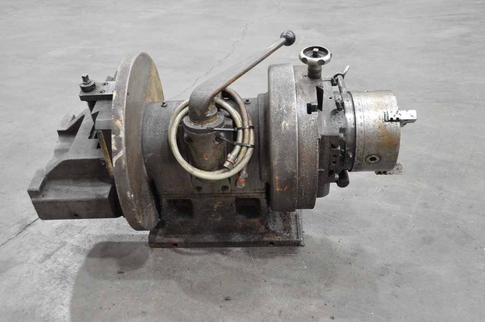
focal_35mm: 36
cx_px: 242
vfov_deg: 36.8
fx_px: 484
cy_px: 161
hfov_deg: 53.2
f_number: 3.8
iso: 3200
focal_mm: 24
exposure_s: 1/30
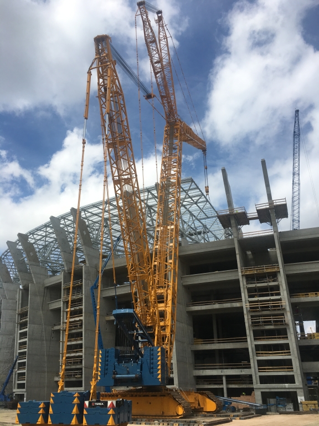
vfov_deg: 61.7
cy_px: 213
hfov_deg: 48.2
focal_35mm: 29
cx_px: 160
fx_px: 356
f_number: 2.2
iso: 25
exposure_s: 1/2331
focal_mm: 4.15
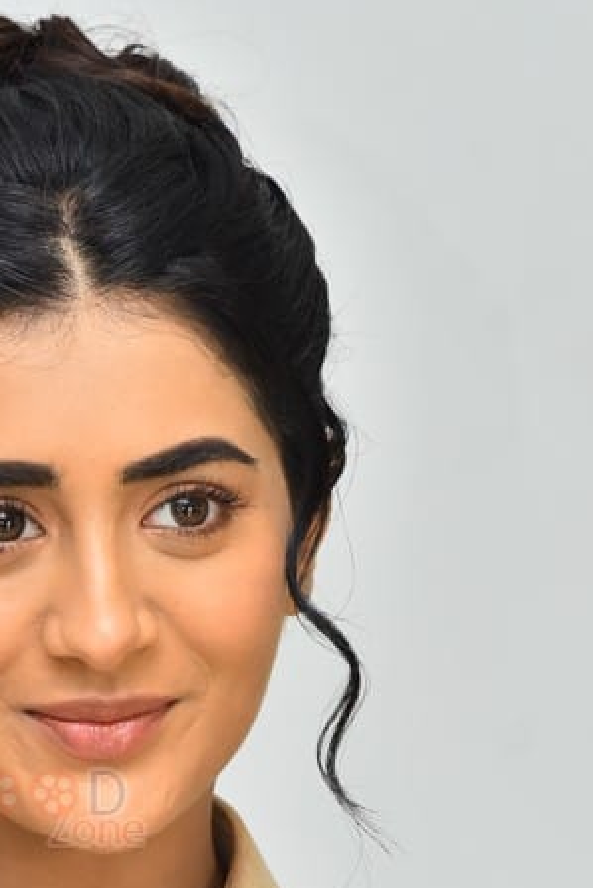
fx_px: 6345
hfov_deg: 5.3
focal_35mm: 257
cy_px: 775
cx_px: 143
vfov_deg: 8.0
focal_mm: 120
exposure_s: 1/125
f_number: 5.6
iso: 2000
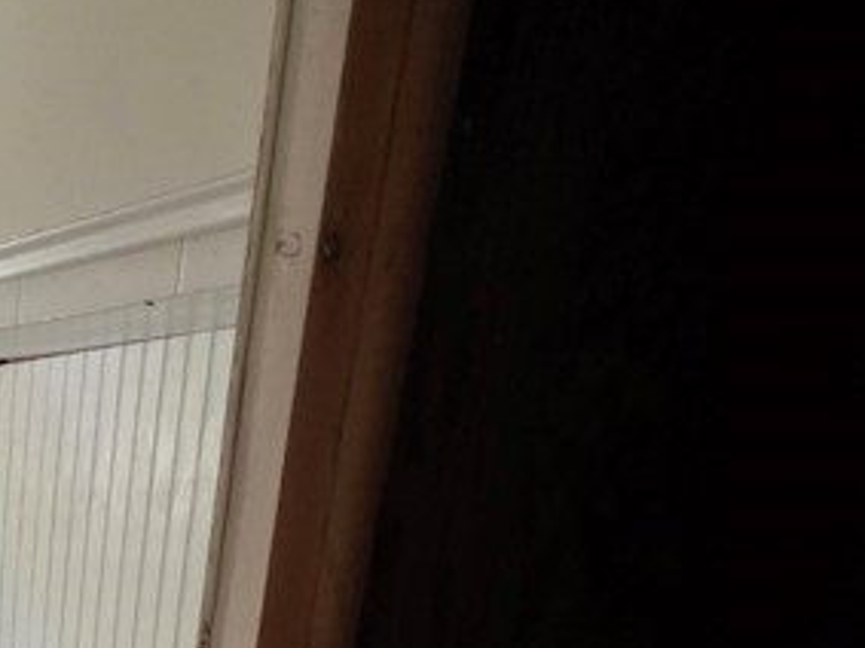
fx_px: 1174
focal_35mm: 47
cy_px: 1106
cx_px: -296
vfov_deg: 22.0
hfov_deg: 30.5
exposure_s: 1/60
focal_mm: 2.2
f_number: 1.9
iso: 640
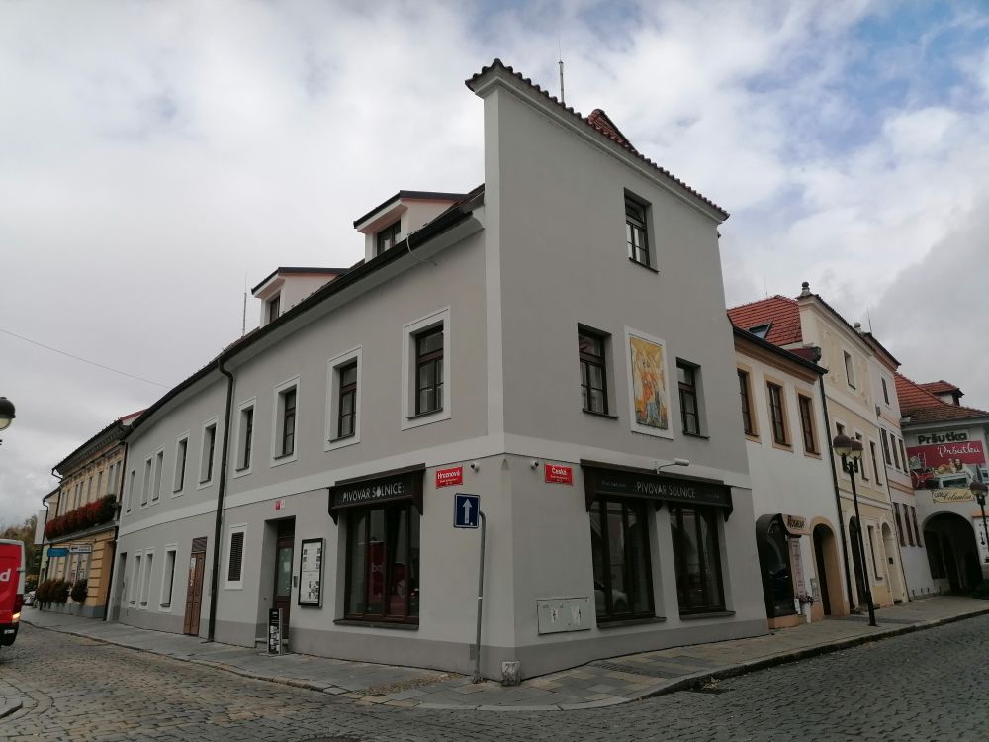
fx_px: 771
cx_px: 494
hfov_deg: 65.3
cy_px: 371
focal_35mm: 27
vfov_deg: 51.4
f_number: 1.8
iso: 50
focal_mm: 4.75
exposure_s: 1/1212
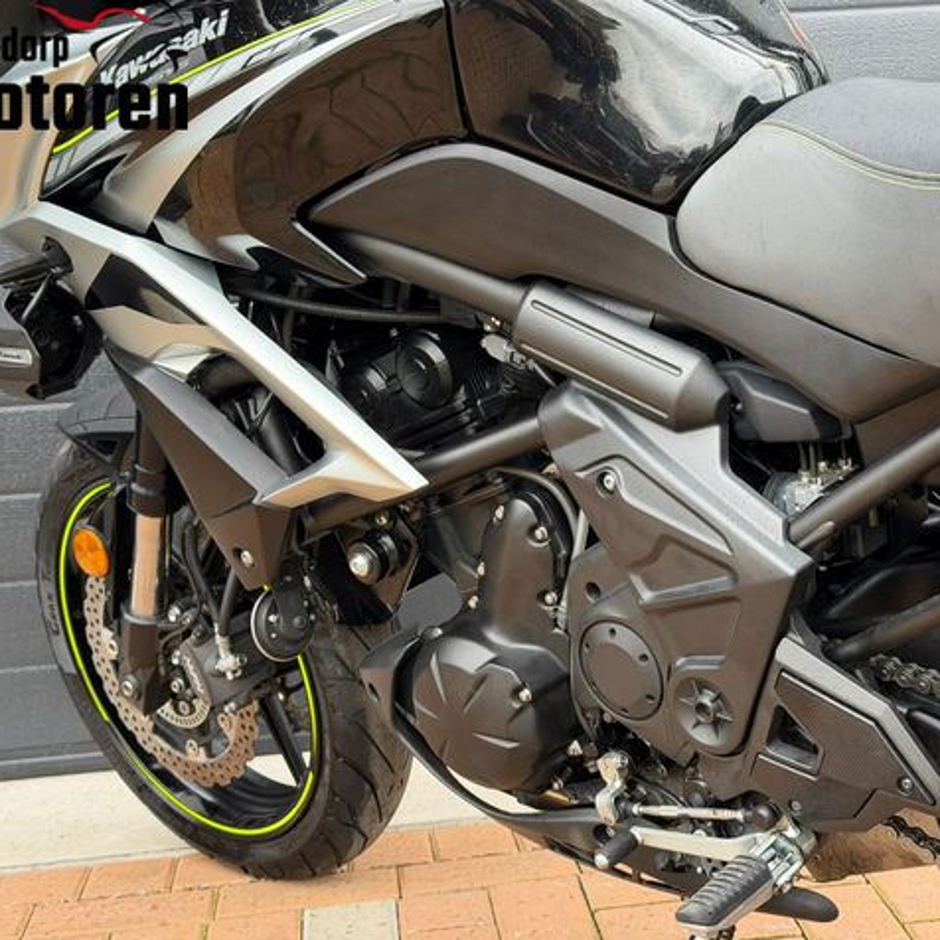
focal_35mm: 57
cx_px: 567
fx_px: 1751
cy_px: 472
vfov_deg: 30.0
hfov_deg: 30.0
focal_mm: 6.76
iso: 160
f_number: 1.78
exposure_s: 1/232
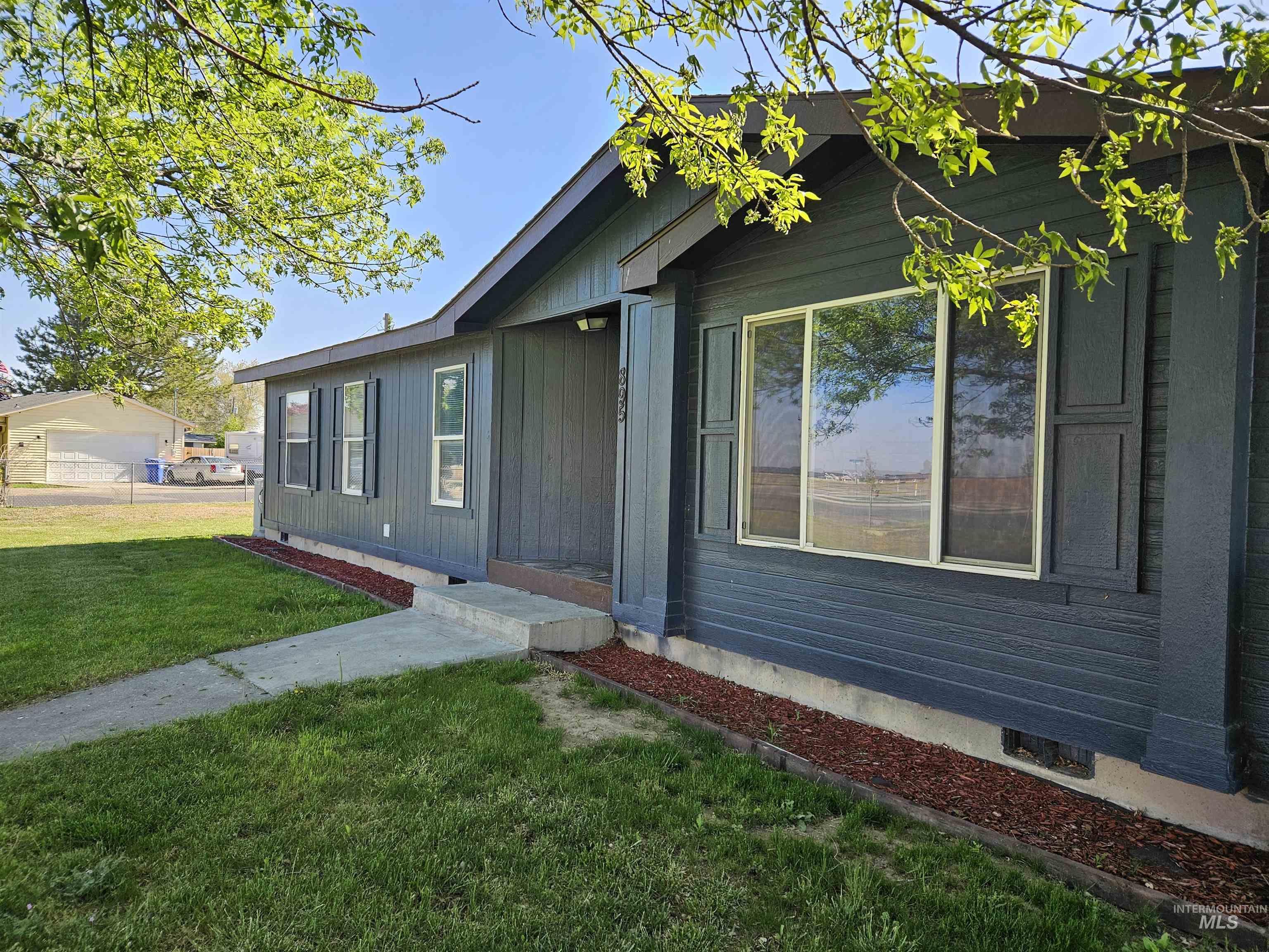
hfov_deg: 73.9
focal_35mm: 23
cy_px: 476
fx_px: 843
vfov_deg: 58.9
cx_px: 634
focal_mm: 5.4
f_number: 1.8
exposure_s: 1/551
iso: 32
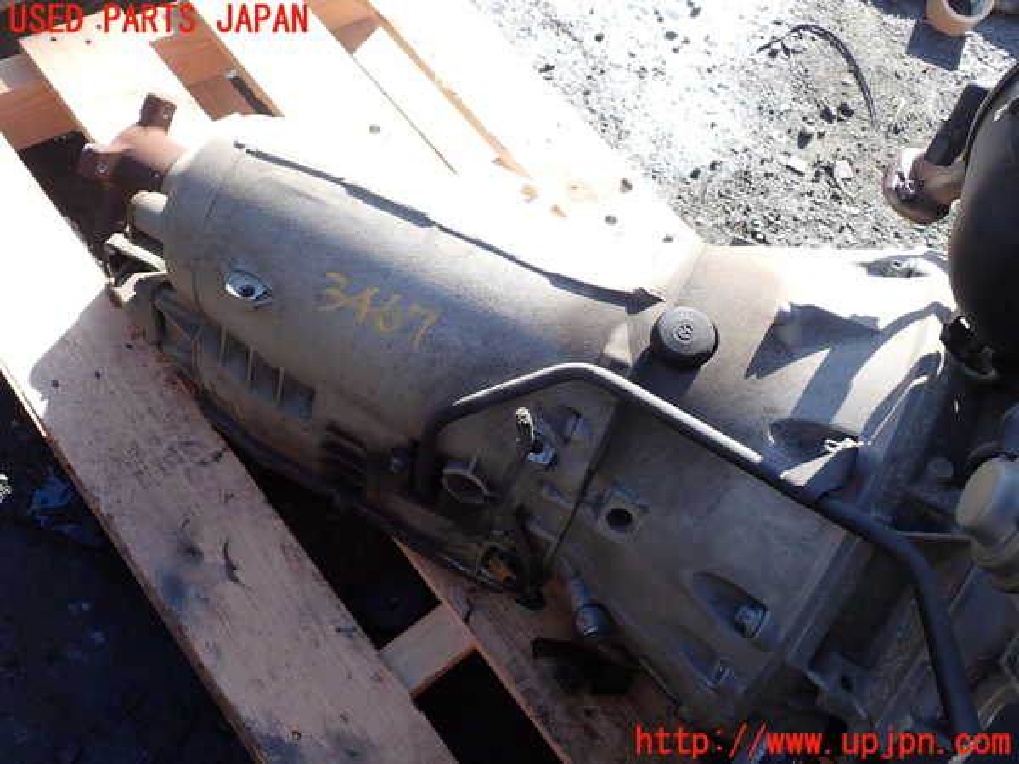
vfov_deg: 46.8
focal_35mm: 30
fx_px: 883
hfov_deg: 60.0
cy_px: 382
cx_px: 510
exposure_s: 1/250
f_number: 3.2
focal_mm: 5.4
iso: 100
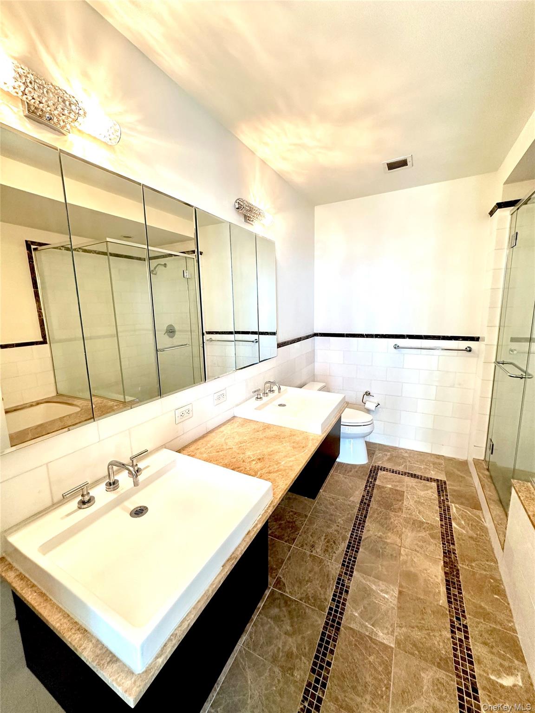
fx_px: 288
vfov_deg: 102.1
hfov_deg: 85.7
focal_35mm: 14
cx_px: 268
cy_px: 356
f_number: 2.2
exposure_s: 1/60
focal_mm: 2.22
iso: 200
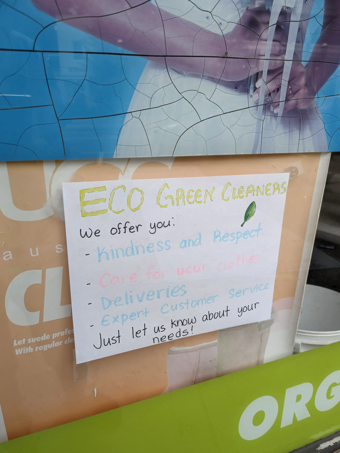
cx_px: 170
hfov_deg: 54.9
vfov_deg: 69.4
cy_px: 234
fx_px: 327
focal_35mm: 25
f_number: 1.85
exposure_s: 1/89.3
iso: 82
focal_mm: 6.81
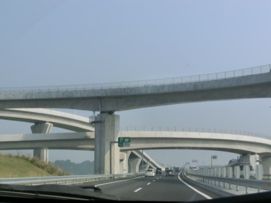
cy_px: 102
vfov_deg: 16.8
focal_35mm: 88
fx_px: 689
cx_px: 136
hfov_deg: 22.3
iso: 80
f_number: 13
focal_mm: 15.51
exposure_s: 1/80
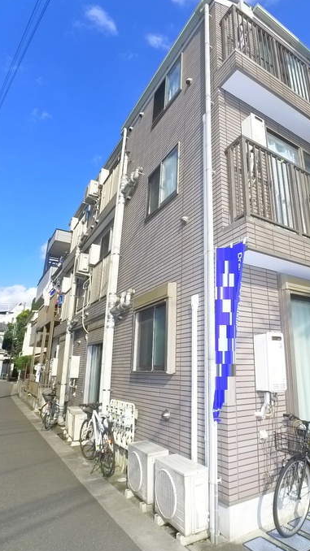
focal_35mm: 27
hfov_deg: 42.2
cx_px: 209
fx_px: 395
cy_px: 274
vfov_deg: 69.9
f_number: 4
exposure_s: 1/640
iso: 400
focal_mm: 5.1
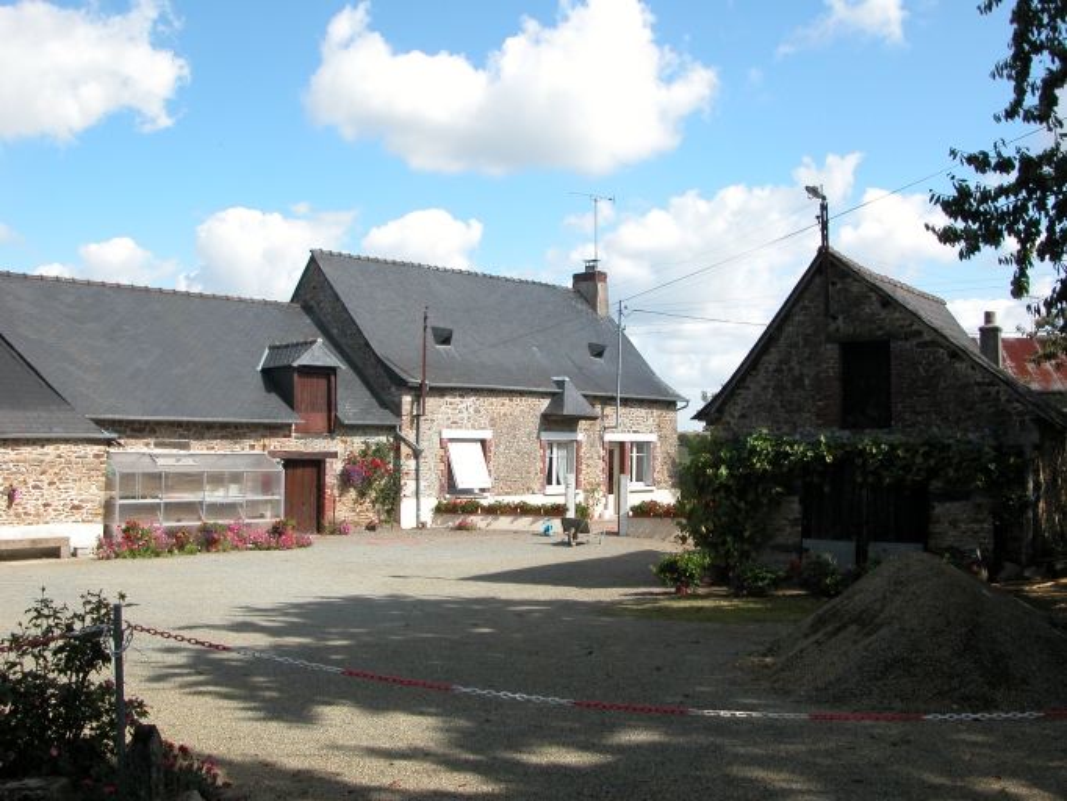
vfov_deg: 40.7
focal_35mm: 35
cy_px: 400
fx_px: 1079
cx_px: 534
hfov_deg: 52.6
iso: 100
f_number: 5.6
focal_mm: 8.9
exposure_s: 1/278
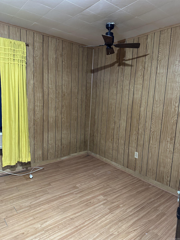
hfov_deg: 56.8
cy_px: 120
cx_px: 90
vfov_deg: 71.6
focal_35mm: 24
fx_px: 166
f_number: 1.78
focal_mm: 6.86
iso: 1000
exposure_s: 1/30
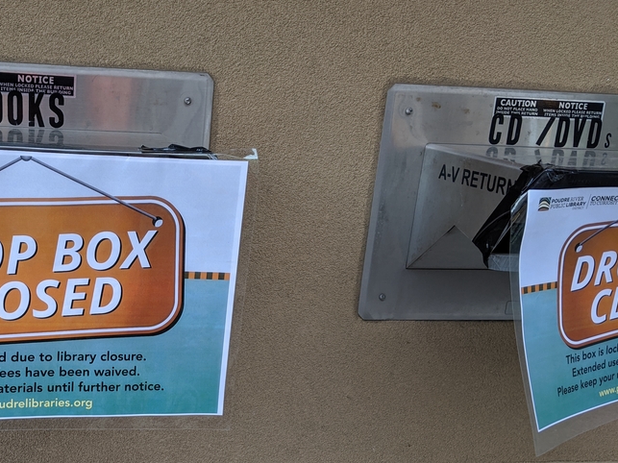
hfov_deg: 42.1
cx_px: 132
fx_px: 768
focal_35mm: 43
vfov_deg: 33.4
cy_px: 300
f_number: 1.8
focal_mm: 4.44
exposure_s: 1/49.9
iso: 64
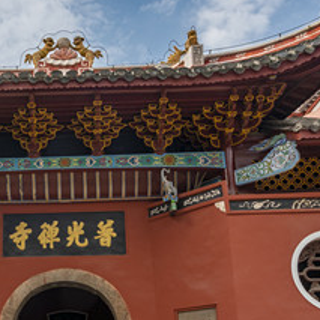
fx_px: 533
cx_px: 35
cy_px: 258
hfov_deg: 31.9
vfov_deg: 32.4
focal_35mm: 51
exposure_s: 1/200
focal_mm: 16
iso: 160
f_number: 9
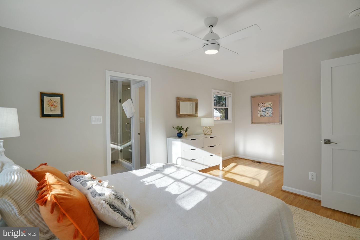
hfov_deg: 96.7
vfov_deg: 73.8
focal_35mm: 16
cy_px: 120
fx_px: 160
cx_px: 180
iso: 1250
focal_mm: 16
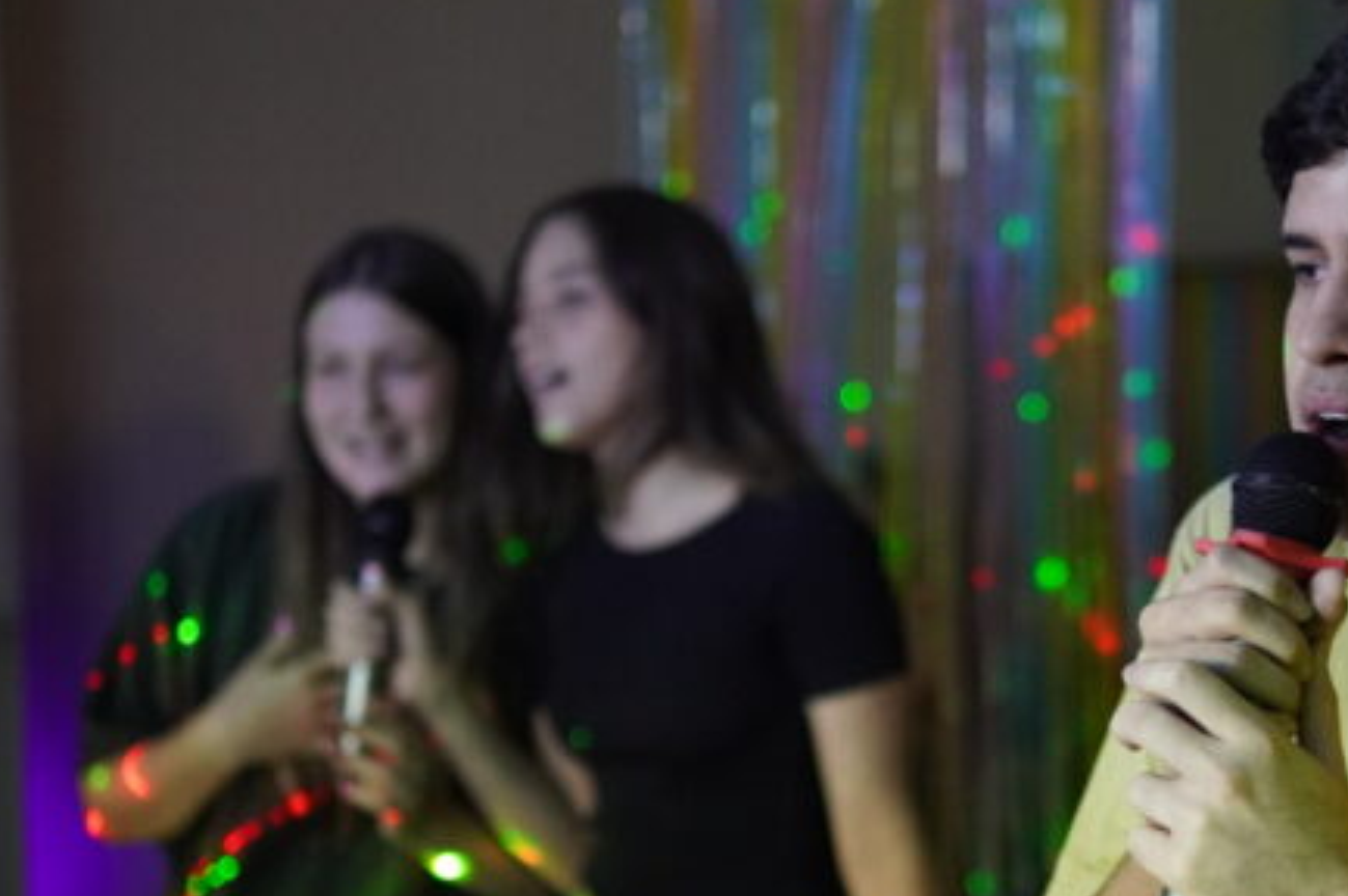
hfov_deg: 23.0
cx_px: 996
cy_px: 607
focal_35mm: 88
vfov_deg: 15.5
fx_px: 3288
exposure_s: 1/100
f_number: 1.4
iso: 2000
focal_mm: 33
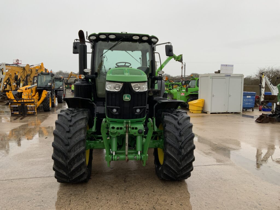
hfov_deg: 61.7
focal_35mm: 29
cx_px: 140
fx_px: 235
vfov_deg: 48.2
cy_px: 105
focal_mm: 3
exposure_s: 1/122
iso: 25
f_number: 1.8
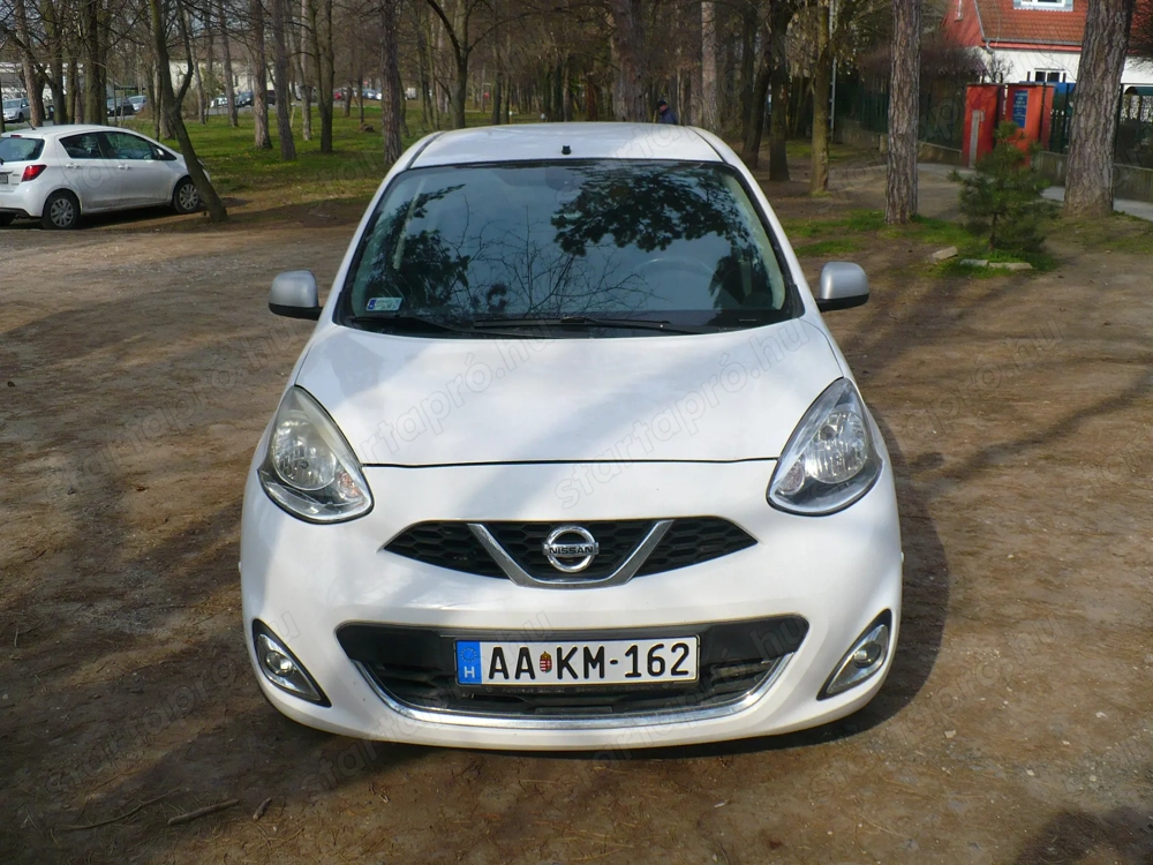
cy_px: 432
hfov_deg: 50.1
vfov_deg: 38.7
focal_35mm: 37
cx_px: 576
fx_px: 1232
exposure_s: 1/800
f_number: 2.8
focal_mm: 6.1
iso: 100
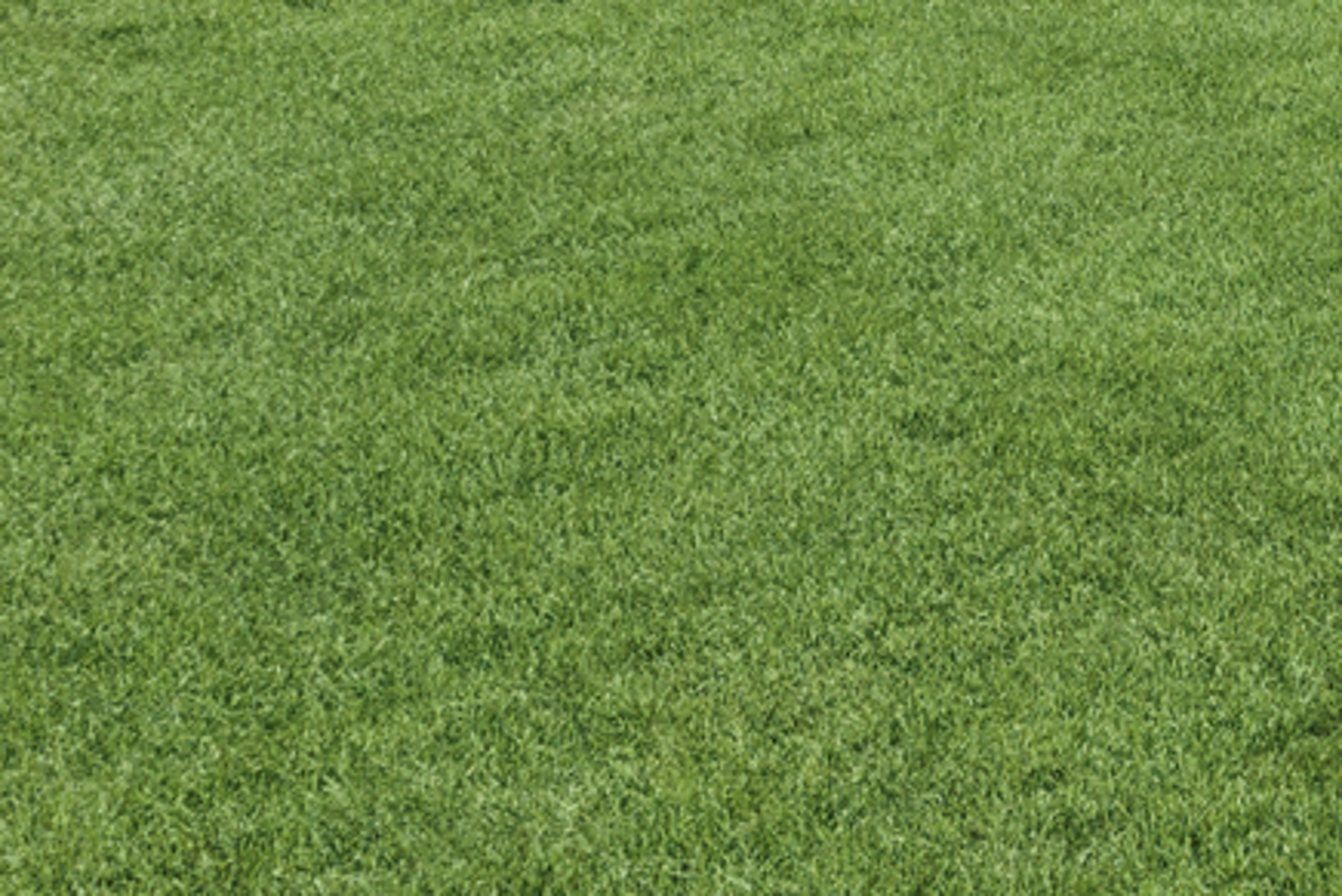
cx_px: 2469
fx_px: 2908
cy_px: -619
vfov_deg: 15.5
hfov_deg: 19.1
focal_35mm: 78
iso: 250
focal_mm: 14
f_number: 8
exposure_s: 1/160
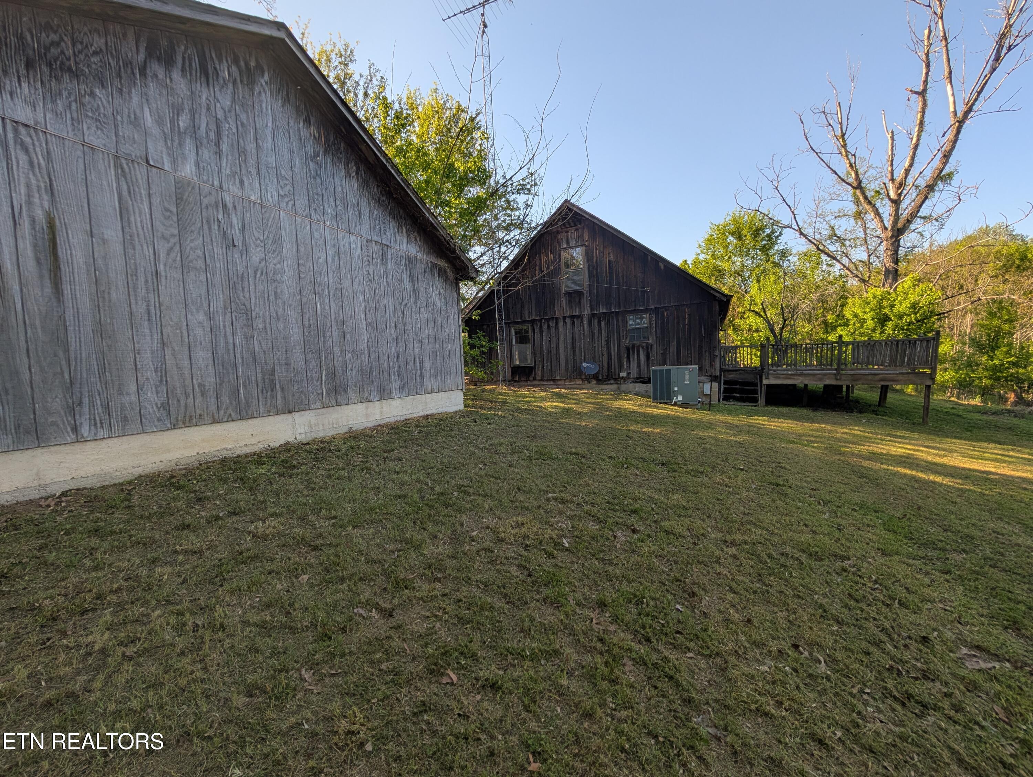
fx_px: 359
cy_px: 388
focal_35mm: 12
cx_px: 516
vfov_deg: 94.6
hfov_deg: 110.5
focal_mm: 2.02
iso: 54
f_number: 1.7
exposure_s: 1/1009
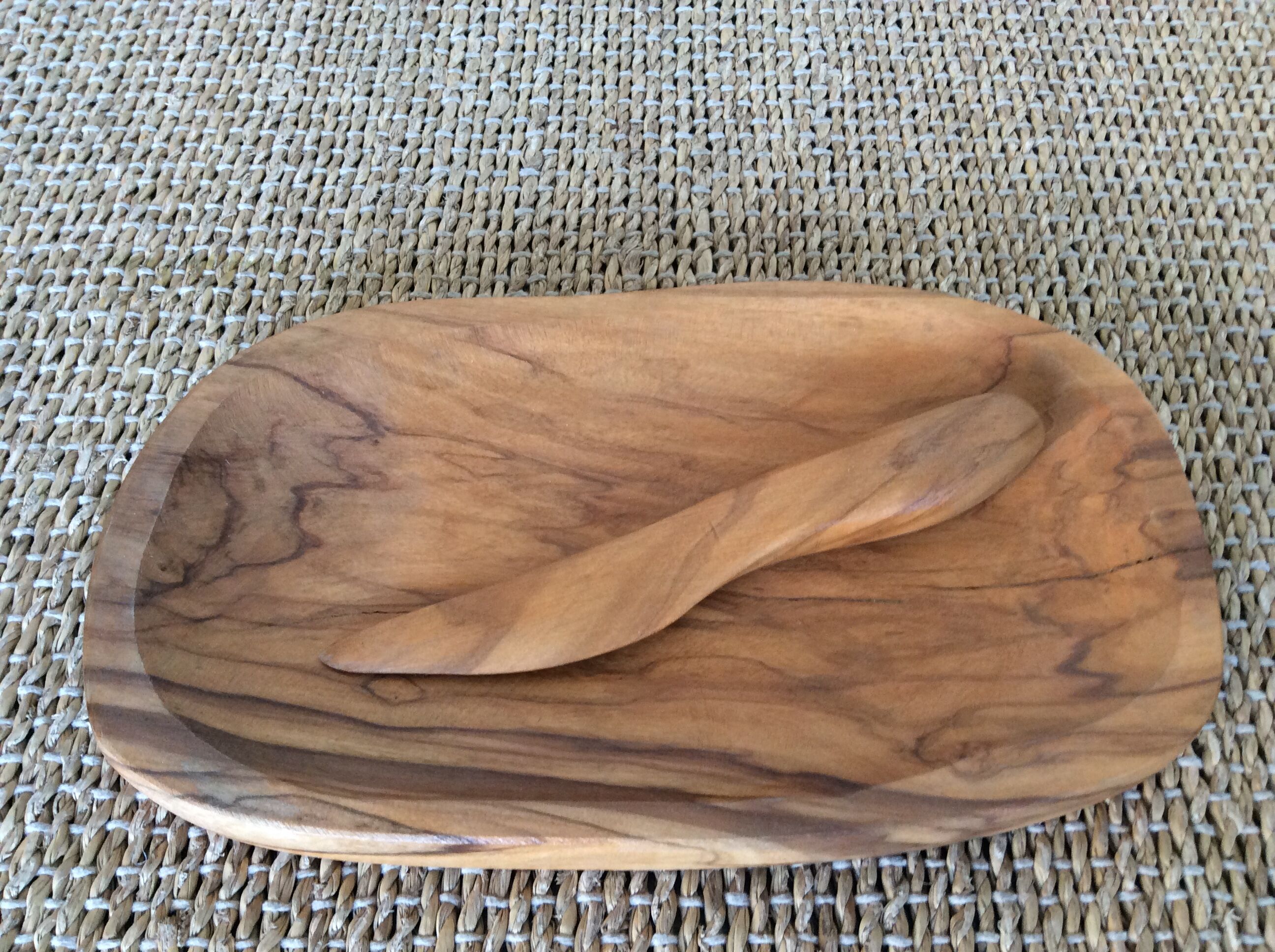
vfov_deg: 44.1
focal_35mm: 32
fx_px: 1177
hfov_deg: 56.9
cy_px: 476
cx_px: 638
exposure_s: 1/25
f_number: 2.4
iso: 80
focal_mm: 3.3
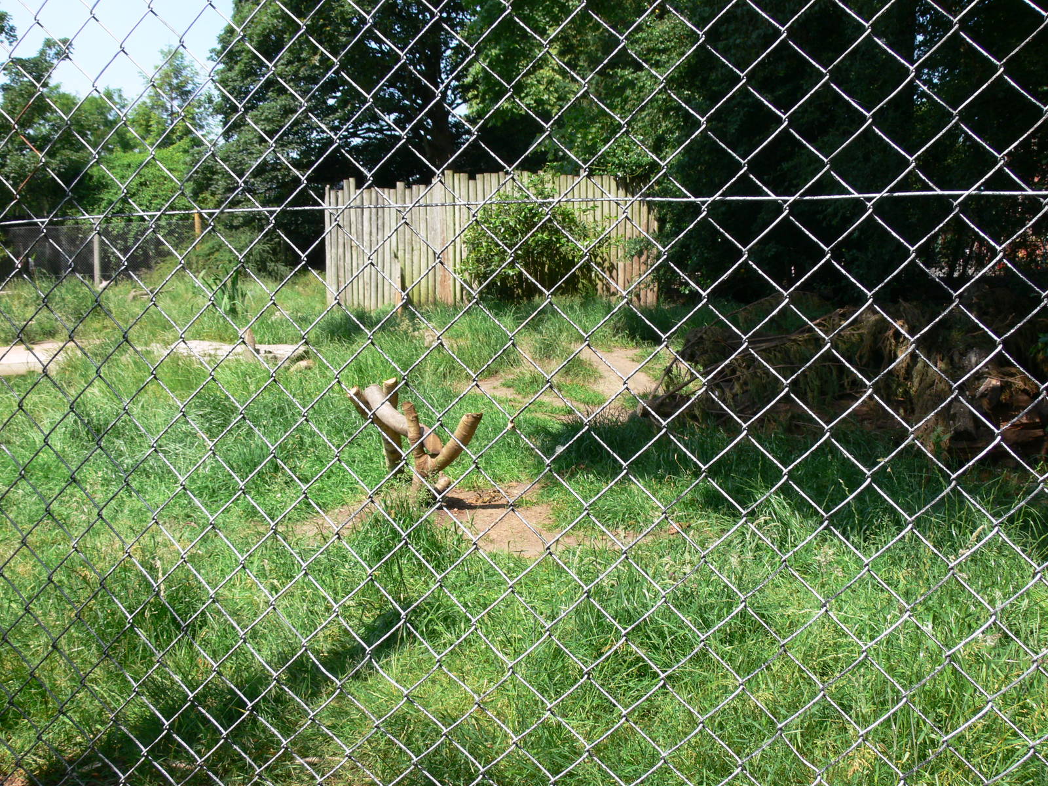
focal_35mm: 35
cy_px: 393
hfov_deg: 52.6
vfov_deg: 40.7
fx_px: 1060
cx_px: 524
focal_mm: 7.4
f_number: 5.6
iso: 80
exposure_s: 1/160
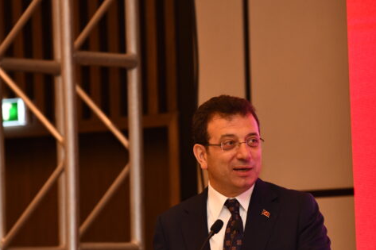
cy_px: 179
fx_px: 3310
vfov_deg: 4.3
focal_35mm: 317
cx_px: 251
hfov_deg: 6.5
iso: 1000
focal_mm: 200
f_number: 4
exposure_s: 1/250
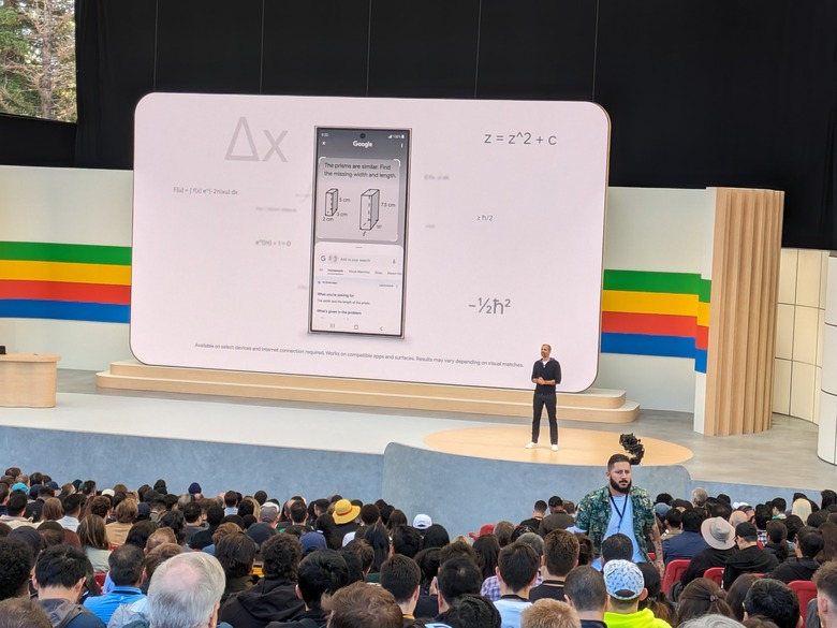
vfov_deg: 29.7
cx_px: 418
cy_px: 314
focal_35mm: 49
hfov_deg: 38.9
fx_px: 1185
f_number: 1.7
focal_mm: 4.53
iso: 98
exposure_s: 1/721
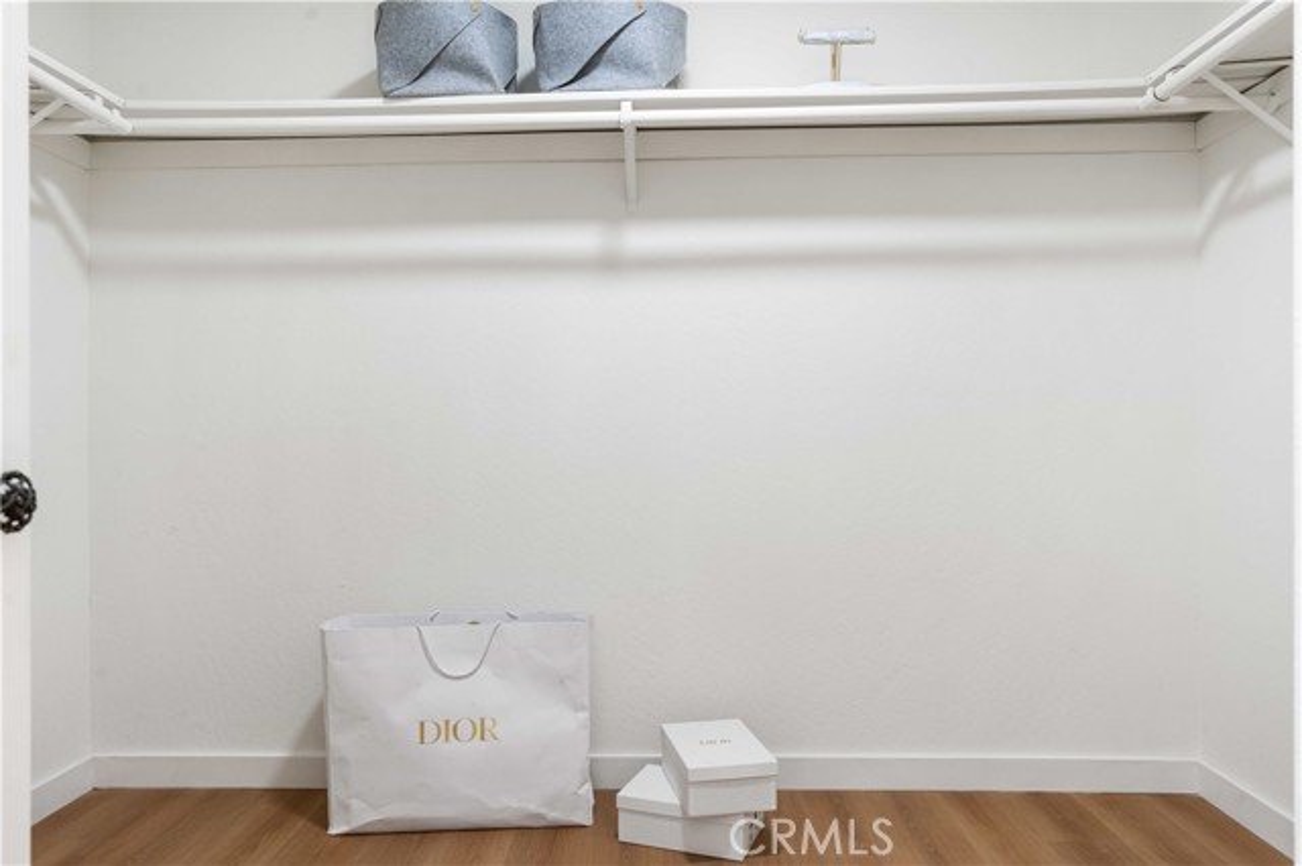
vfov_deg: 53.1
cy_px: 433
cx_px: 651
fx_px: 868
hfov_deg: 73.8
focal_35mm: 24
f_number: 9
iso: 640
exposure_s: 1/10
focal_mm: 24
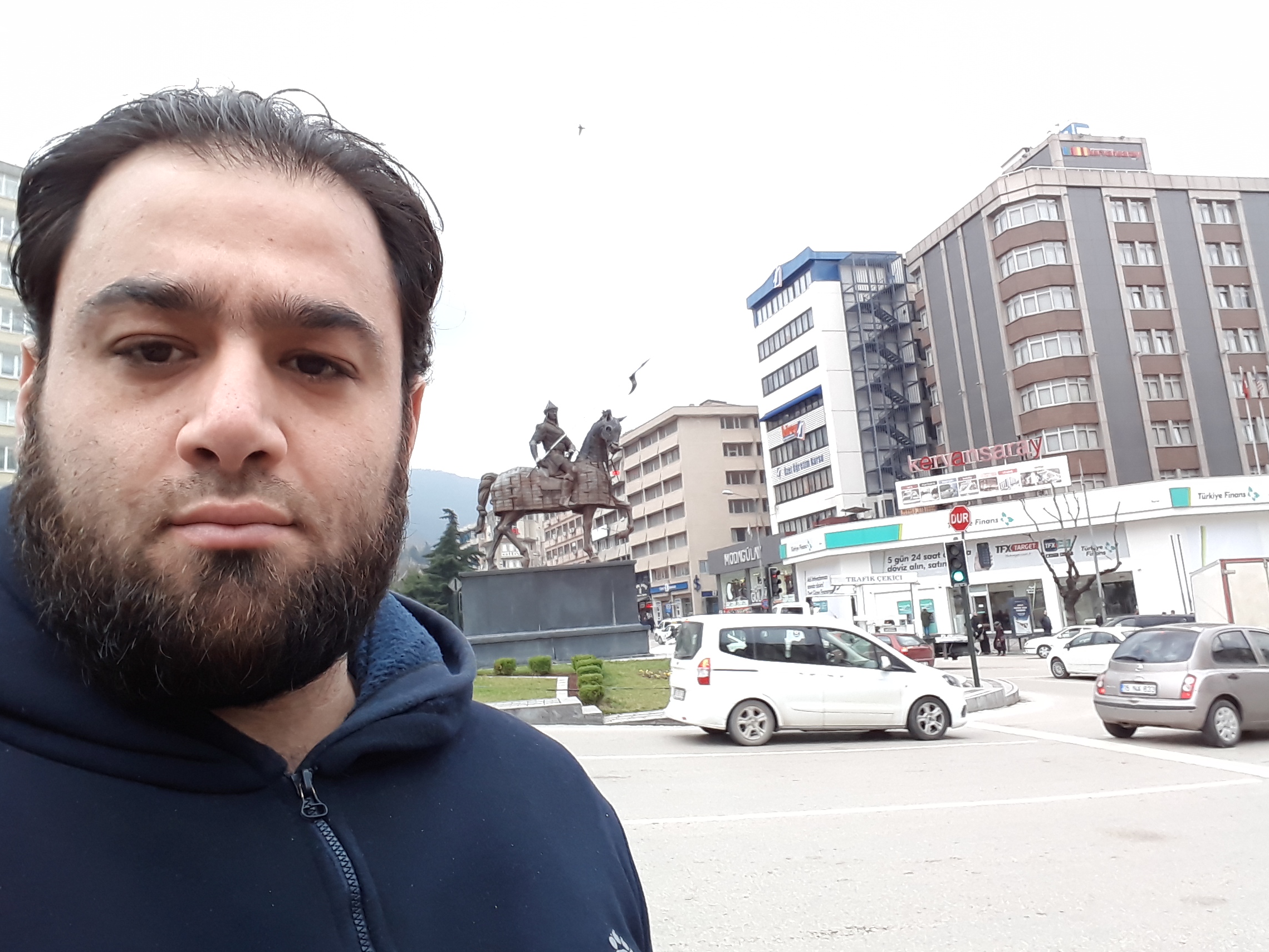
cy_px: 443
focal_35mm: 26
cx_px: 610
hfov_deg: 67.3
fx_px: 953
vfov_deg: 53.0
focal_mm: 1.95
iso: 40
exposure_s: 1/129
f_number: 2.2
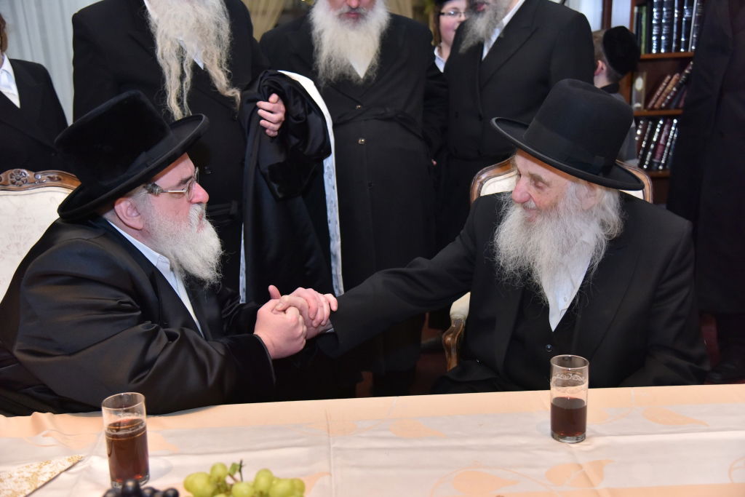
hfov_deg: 48.5
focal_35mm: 40
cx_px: 372
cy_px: 248
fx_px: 828
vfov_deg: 33.4
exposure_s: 1/100
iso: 2000
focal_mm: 40
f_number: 4
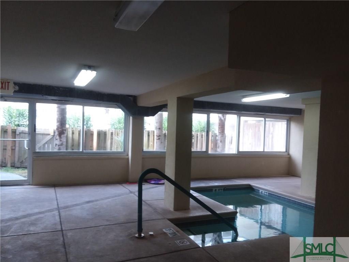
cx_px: 174
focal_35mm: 27
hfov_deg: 65.3
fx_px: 272
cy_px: 131
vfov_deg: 51.4
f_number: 1.9
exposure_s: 1/40
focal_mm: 2.91
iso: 50
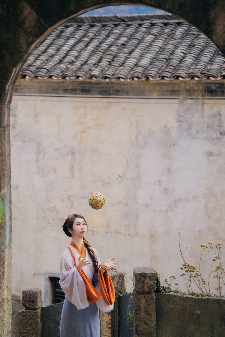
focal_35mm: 84
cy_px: 168
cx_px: 112
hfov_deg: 16.3
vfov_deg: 24.2
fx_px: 787
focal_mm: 84
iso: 160
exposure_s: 1/250
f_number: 2.8
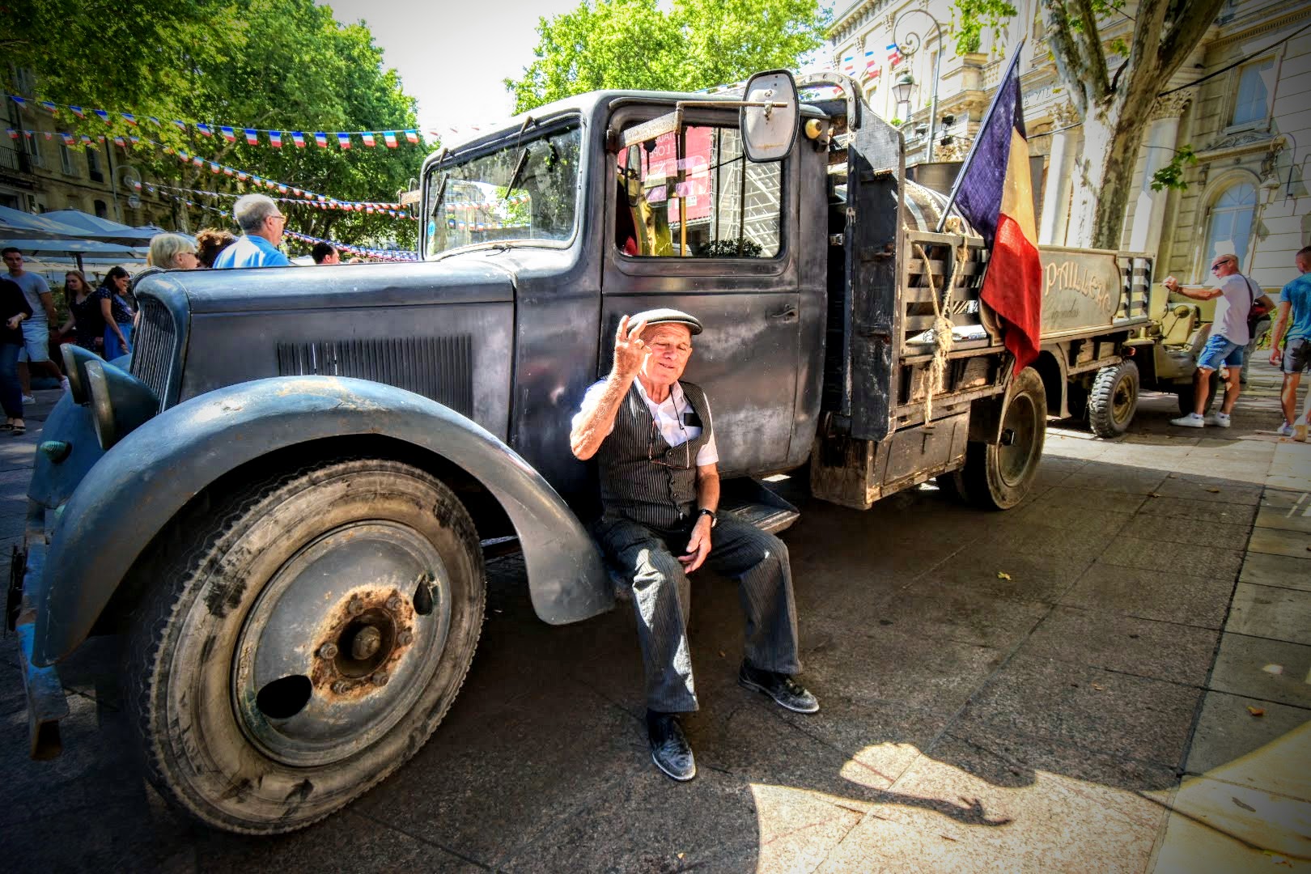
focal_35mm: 18
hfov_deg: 90.0
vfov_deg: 67.4
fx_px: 655
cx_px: 656
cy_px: 437
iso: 200
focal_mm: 12
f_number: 5.6
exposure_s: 1/80
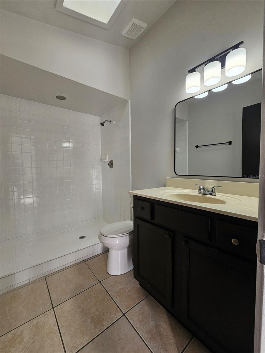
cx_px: 132
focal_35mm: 13
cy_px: 176
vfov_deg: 106.2
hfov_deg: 89.9
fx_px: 133
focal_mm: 2.2
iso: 80
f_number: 2.2
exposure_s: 1/120
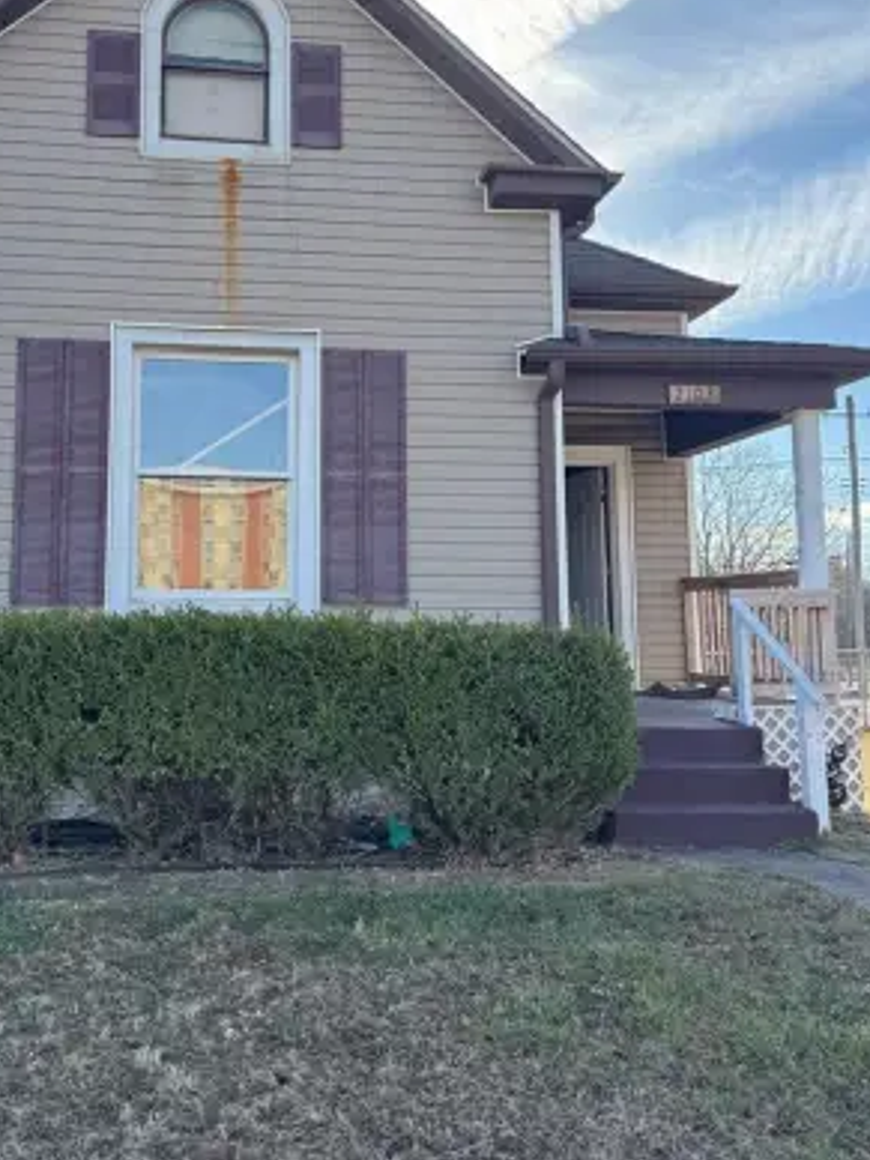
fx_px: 1106
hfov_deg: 42.5
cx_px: 302
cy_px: 522
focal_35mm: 33
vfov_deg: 55.3
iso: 80
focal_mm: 6.76
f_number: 1.78
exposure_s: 1/1131
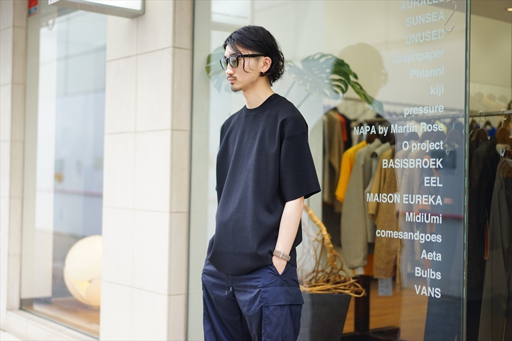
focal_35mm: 55
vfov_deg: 24.6
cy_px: 170
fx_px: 782
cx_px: 256
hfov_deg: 36.3
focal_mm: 55
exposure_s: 1/100
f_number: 1.8
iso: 100
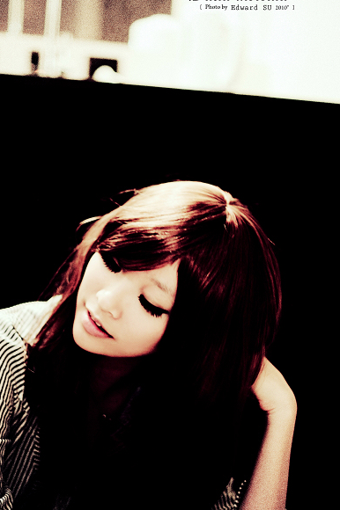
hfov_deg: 19.7
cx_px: 147
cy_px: 264
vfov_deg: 29.3
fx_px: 979
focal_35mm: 69
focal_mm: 50
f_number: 1.4
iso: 1600
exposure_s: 1/40
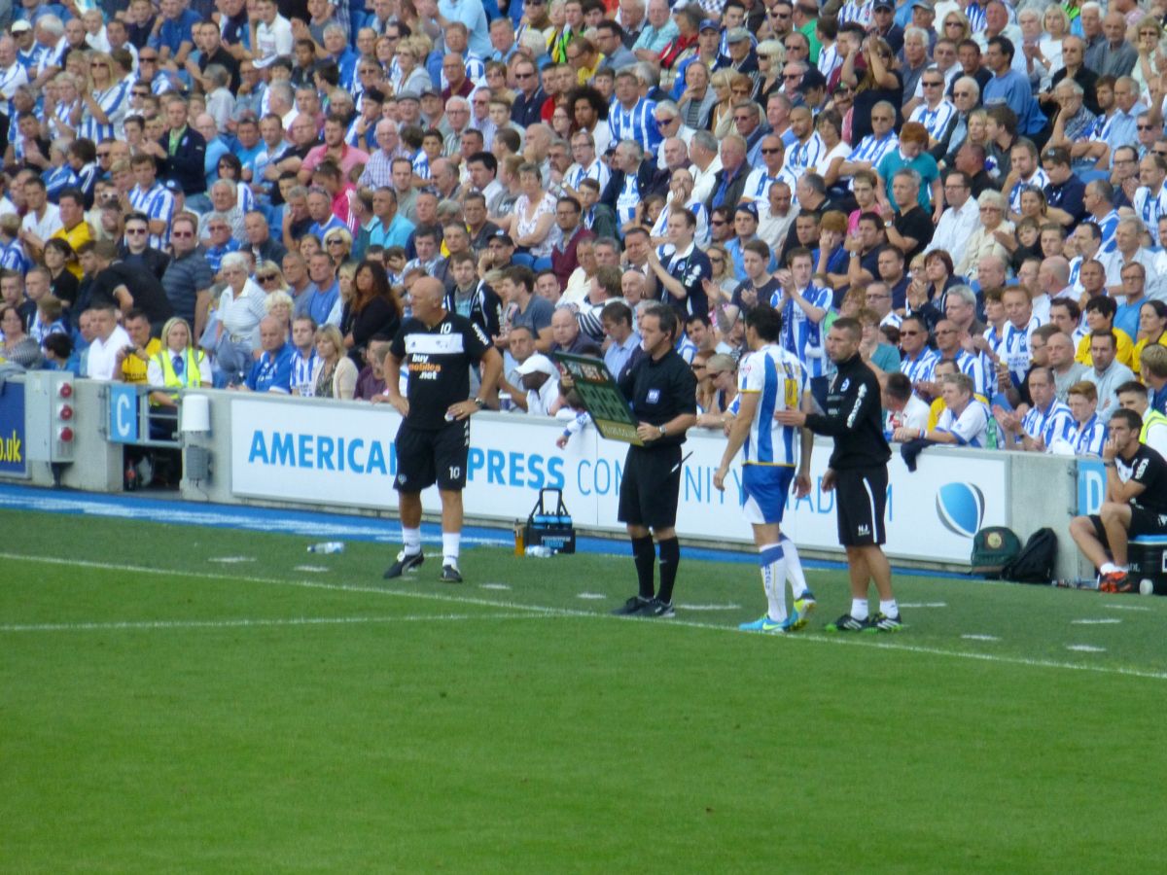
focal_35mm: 434
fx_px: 14631
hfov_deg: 4.6
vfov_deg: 3.4
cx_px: 584
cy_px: 438
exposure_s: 1/250
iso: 500
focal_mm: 77.4
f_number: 6.2
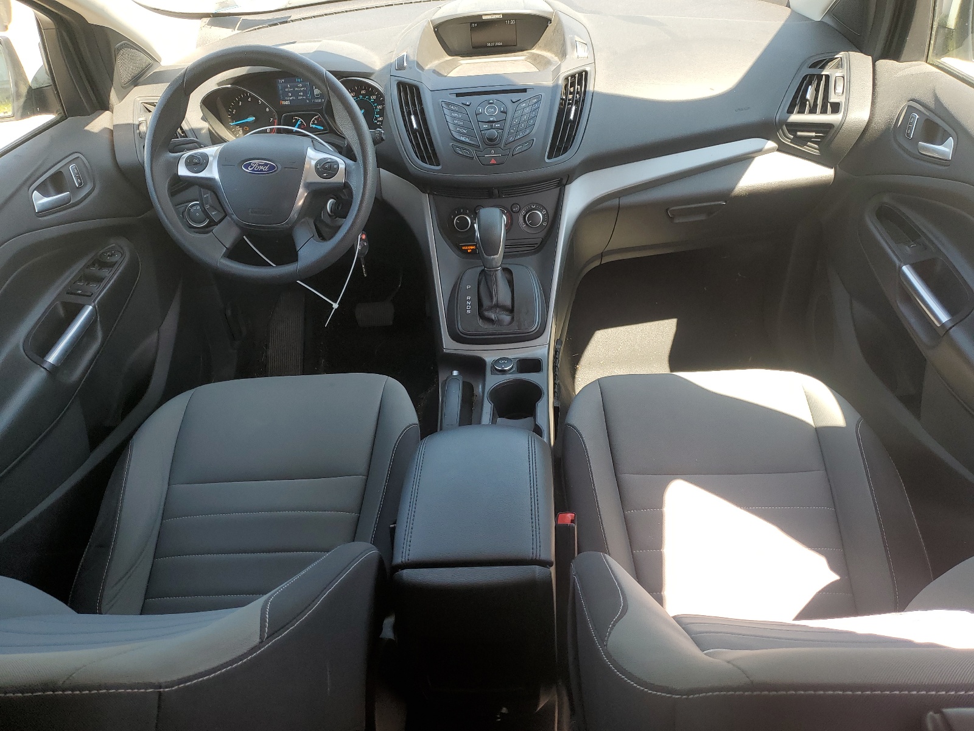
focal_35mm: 26
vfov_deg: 53.1
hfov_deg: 67.3
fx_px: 732
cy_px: 366
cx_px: 487
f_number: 1.5
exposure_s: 1/227
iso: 50
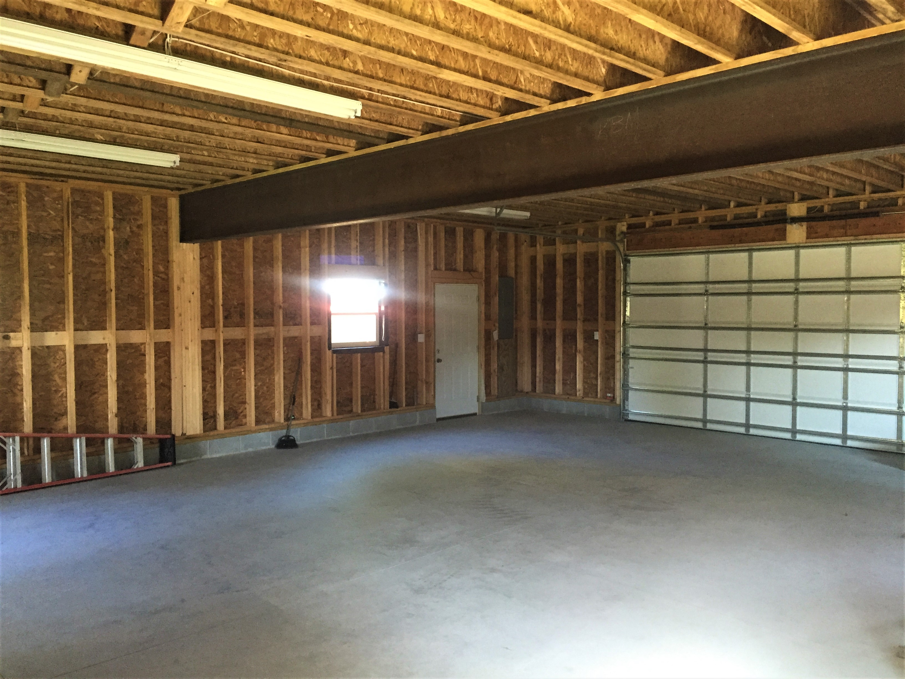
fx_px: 758
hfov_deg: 61.7
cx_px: 452
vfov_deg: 48.2
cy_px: 340
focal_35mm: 29
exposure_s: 1/30
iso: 200
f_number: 2.2
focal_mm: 4.15
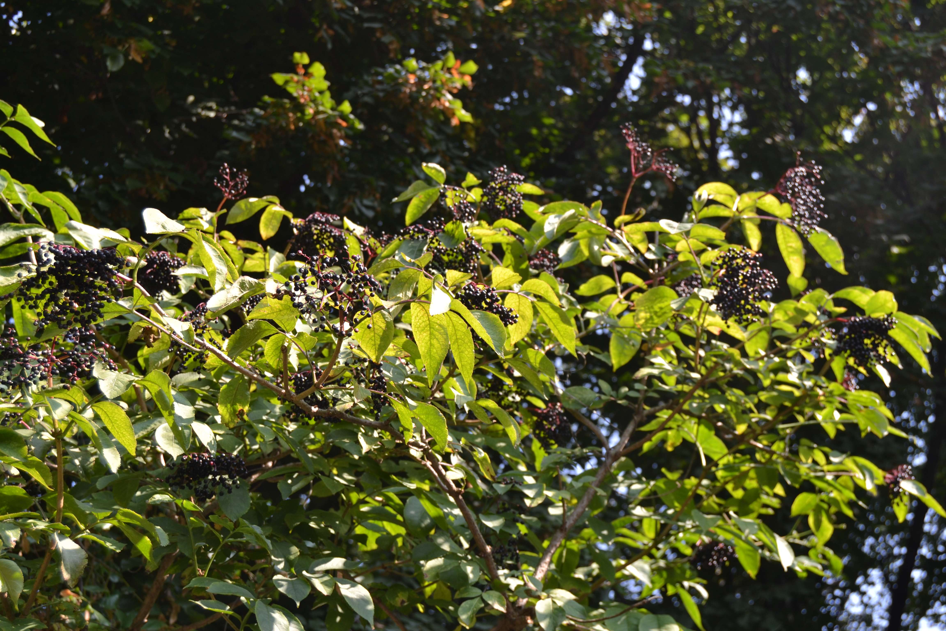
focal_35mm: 51
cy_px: 316
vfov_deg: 26.5
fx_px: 1340
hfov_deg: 38.9
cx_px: 473
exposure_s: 1/125
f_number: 5.6
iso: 110
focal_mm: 34
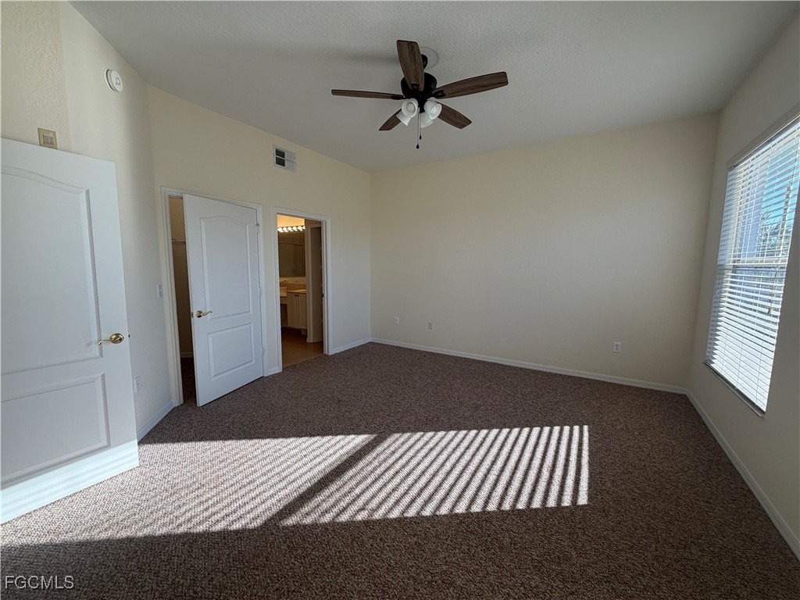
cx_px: 400
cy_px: 300
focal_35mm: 14
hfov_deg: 102.1
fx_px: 324
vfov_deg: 85.7
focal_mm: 2.22
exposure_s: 1/166
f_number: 2.2
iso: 40
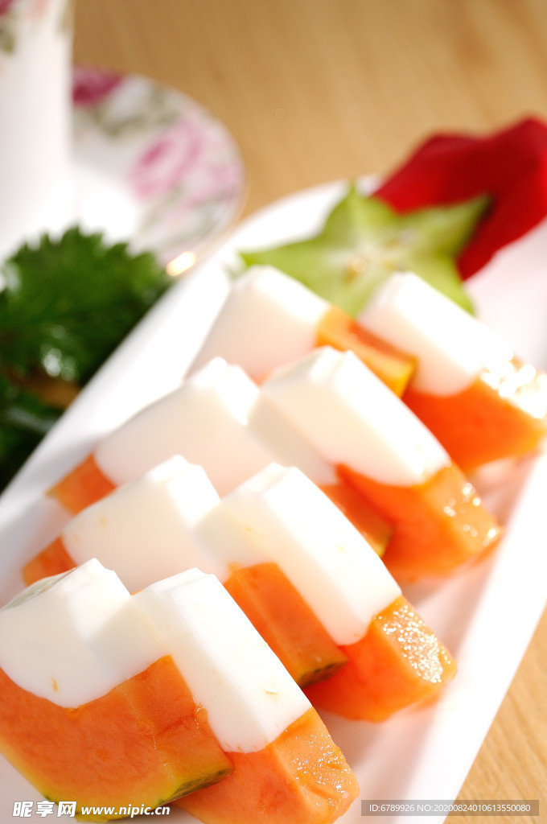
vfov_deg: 17.5
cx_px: 274
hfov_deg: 11.7
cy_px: 412
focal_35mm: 117
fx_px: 2674
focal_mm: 78
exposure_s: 1/160
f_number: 9
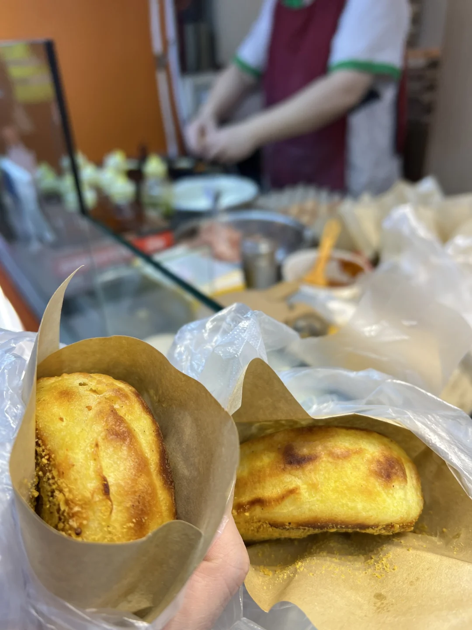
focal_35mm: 26
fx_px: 473
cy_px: 315
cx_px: 236
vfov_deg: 67.3
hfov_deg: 53.1
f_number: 1.5
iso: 32
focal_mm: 5.7
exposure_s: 1/145
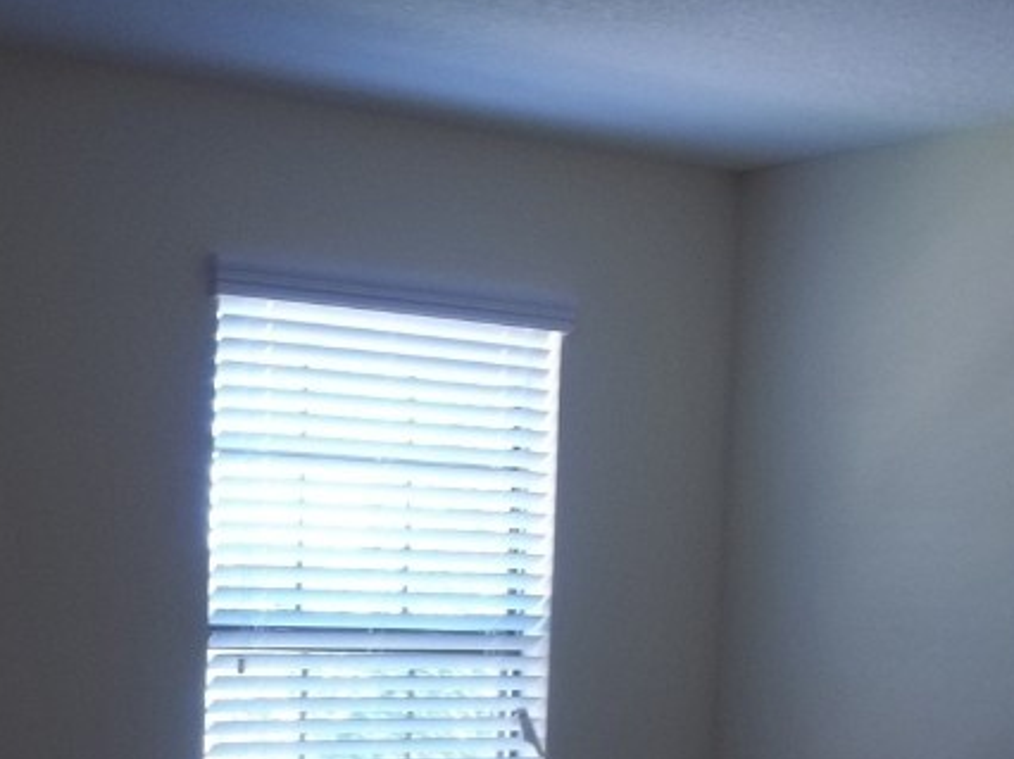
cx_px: 209
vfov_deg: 18.6
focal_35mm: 77
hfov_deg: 24.9
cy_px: 773
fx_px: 2254
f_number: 2.9
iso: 64
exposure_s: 1/30
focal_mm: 5.7
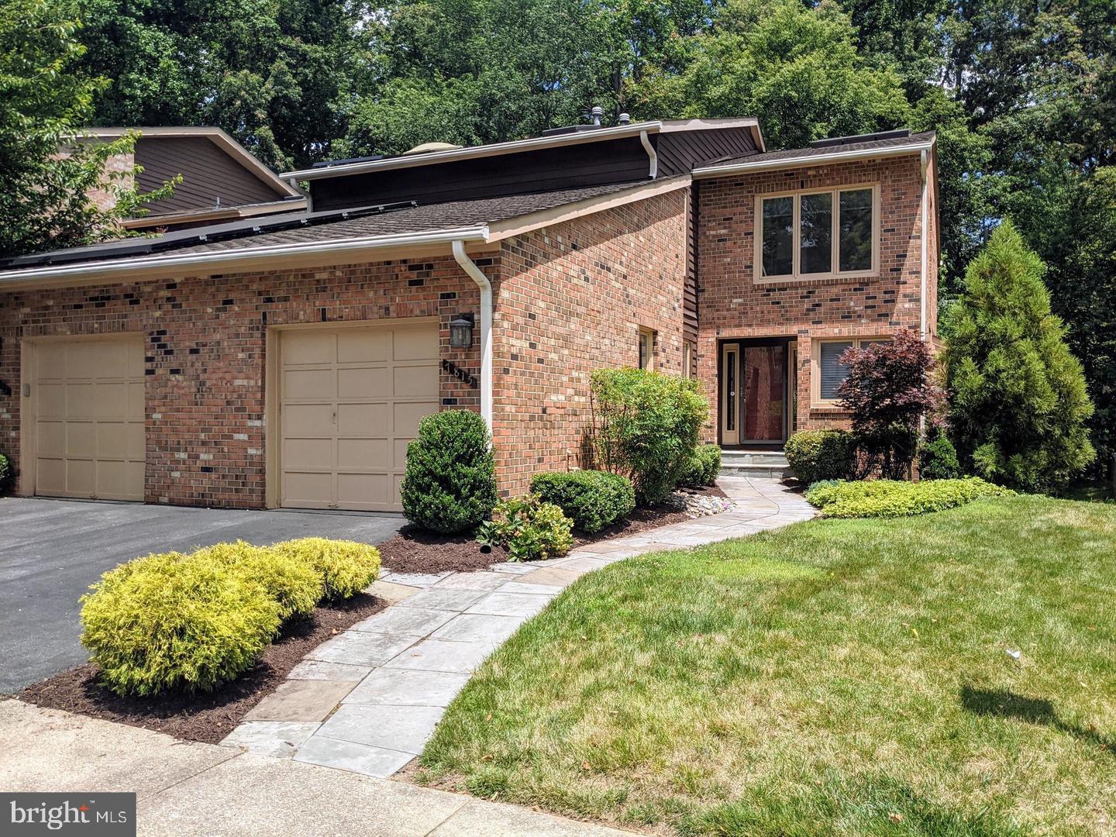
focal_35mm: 27
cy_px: 418
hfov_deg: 65.3
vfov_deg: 51.4
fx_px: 870
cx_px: 558
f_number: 1.73
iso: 61
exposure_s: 1/2611
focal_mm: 4.38
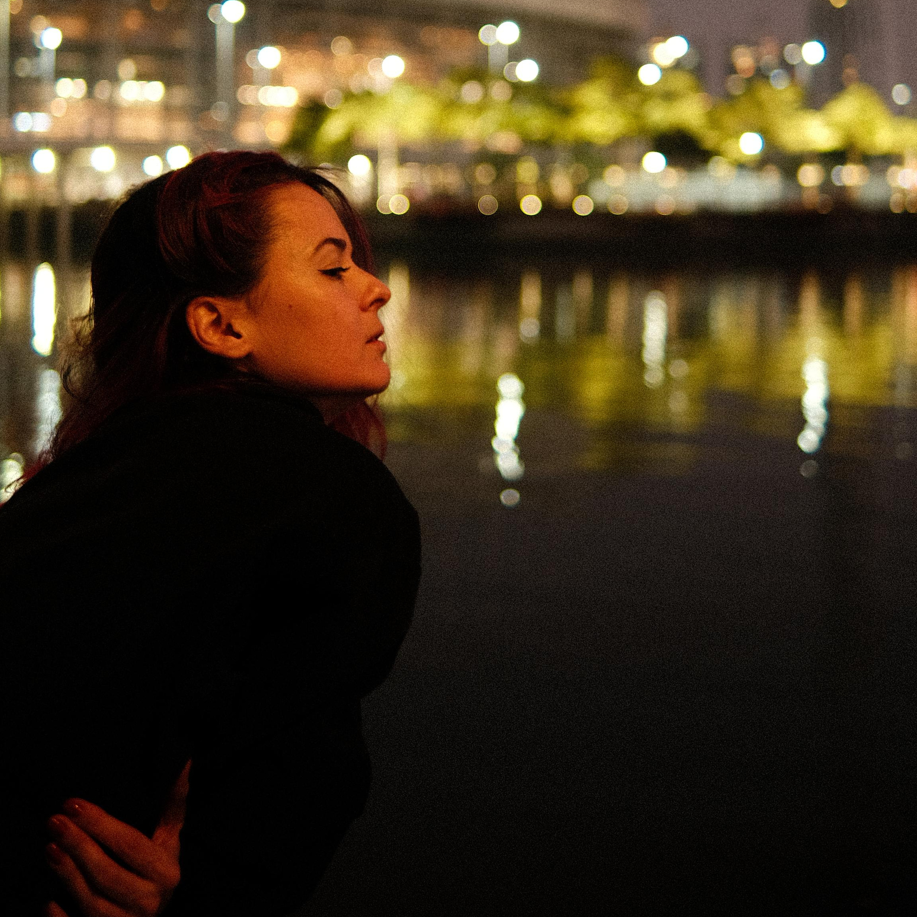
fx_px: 1588
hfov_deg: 32.2
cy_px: 141
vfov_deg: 31.1
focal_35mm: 53
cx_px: 449
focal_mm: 23
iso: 160
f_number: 1.4
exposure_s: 1/3.5
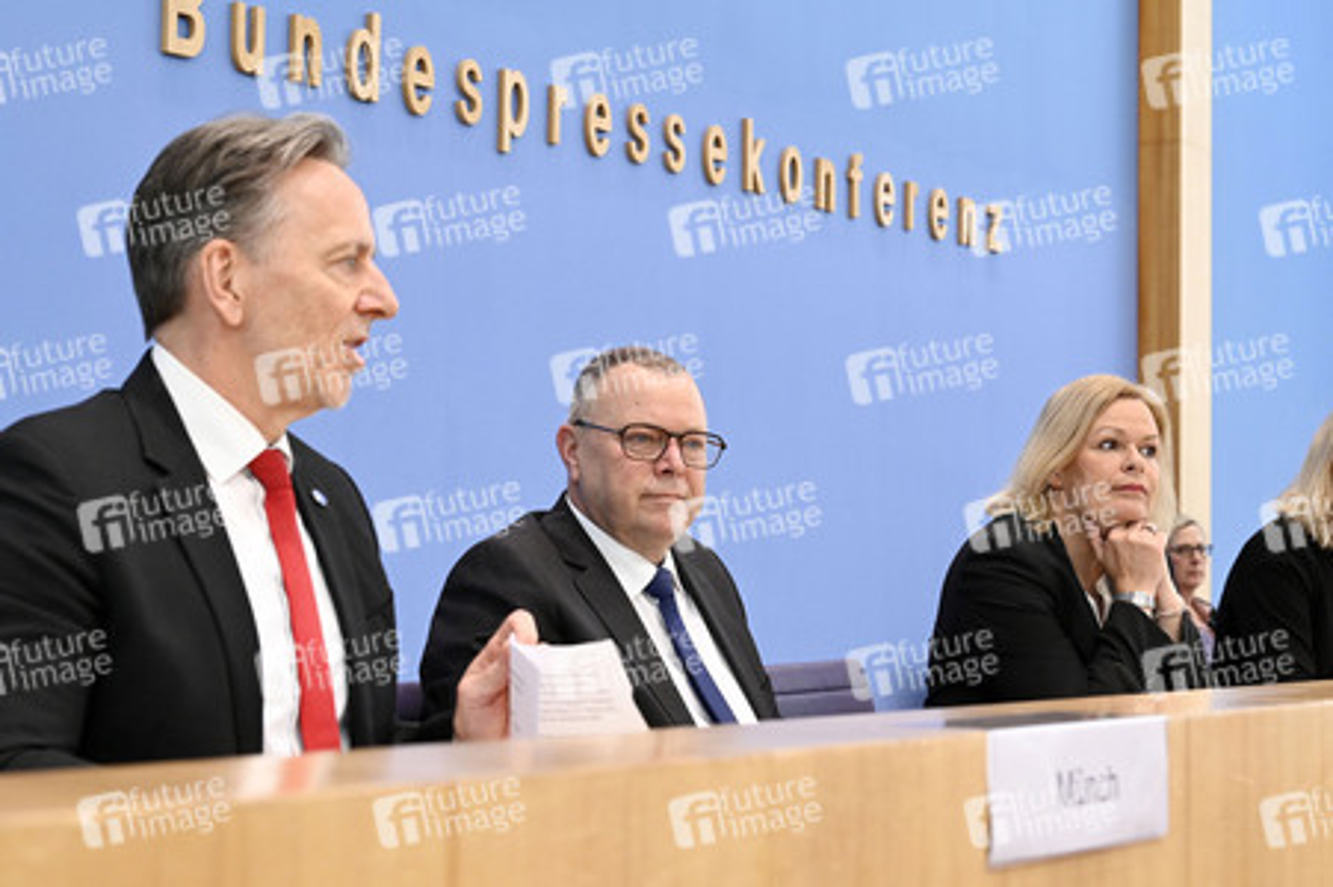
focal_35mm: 70
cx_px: 666
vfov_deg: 19.4
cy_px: 444
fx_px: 2590
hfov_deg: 28.9
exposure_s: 1/500
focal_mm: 70
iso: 5000
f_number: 7.1
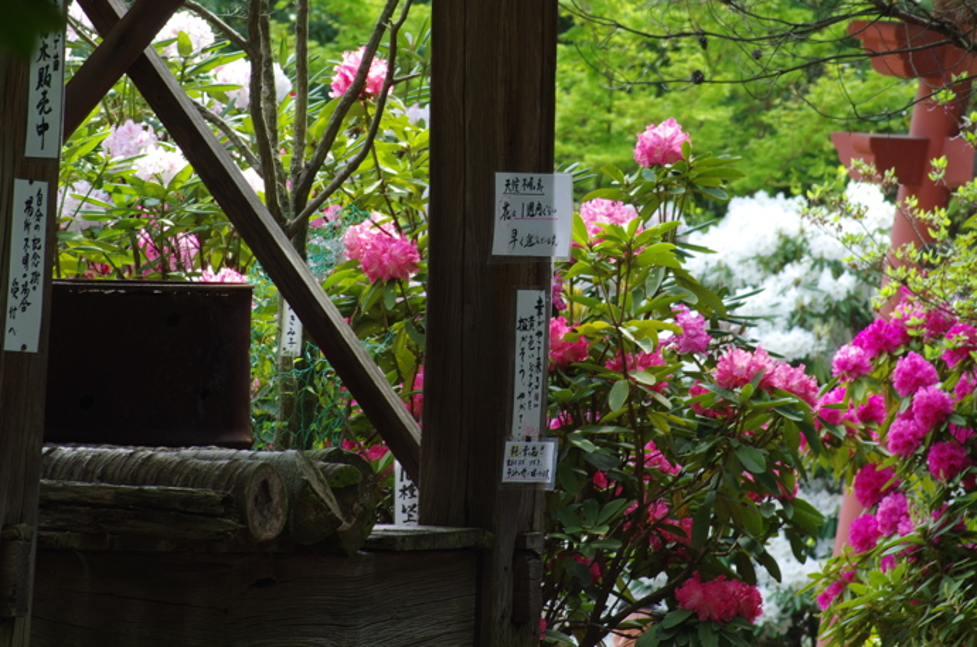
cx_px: 556
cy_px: 187
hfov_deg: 3.1
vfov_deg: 2.0
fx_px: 18091
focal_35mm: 668
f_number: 11
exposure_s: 1/10
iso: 100
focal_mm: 300
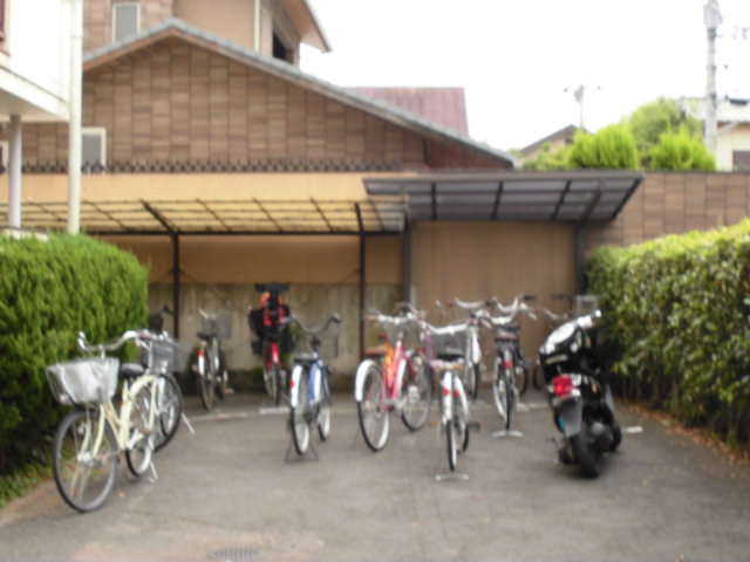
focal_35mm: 56
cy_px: 281
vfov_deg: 26.1
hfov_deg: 34.3
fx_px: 1213
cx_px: 375
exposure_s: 1/60
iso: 100
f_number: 5.2
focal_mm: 10.1
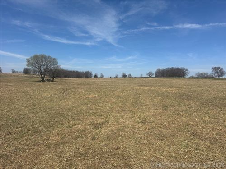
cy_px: 84
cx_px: 113
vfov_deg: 56.8
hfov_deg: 71.6
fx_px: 157
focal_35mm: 24
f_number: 1.78
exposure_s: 1/7042
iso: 80
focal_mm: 6.86
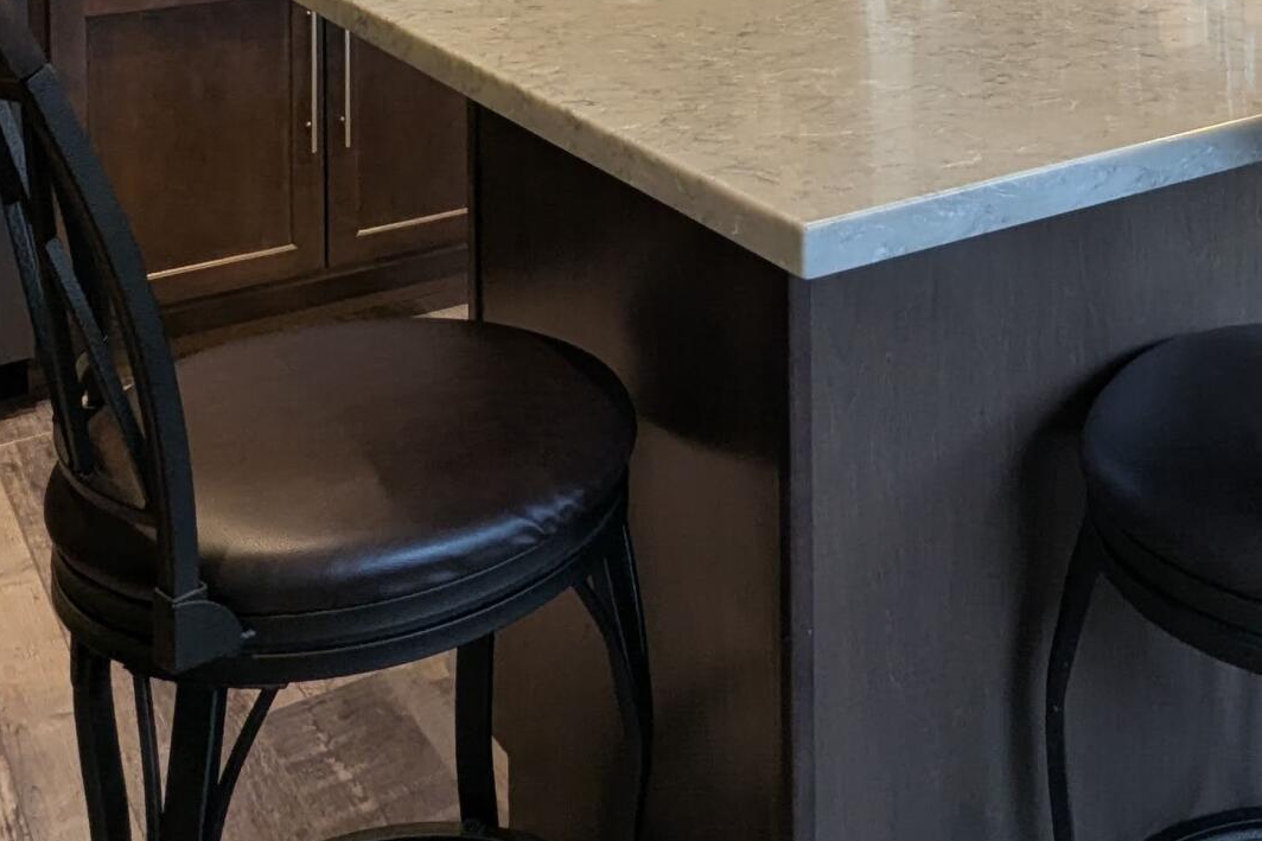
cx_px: 919
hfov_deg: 40.9
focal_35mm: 47
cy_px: -326
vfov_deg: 24.1
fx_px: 1647
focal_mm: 2.35
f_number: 2.2
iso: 58
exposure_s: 1/24
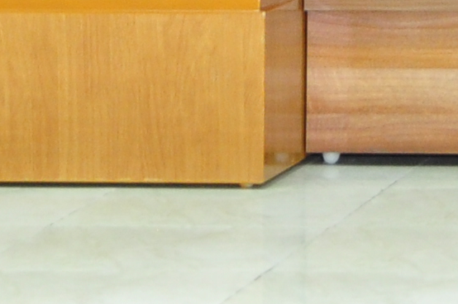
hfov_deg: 5.1
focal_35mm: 395
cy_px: -693
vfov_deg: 3.4
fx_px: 5019
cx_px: 915
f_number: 4.2
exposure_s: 1/10
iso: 500
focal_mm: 34
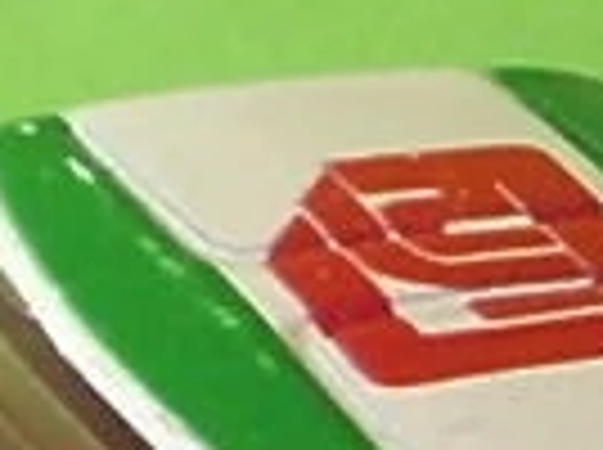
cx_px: 18
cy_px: 968
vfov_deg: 4.6
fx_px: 5564
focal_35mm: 320
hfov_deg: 6.2
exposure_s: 1/40
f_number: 3.4
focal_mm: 8.3
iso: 250
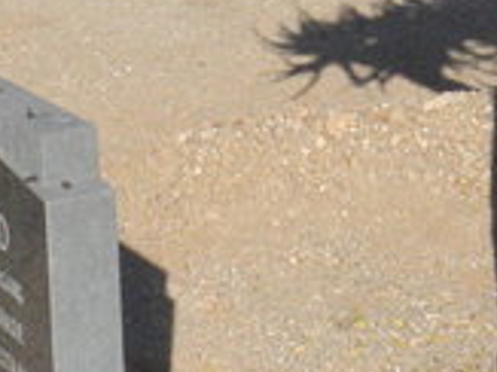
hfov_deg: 15.3
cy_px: -421
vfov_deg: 10.4
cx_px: 61
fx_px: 1836
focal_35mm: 128
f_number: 6.3
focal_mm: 4.6
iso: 200
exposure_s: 1/1000
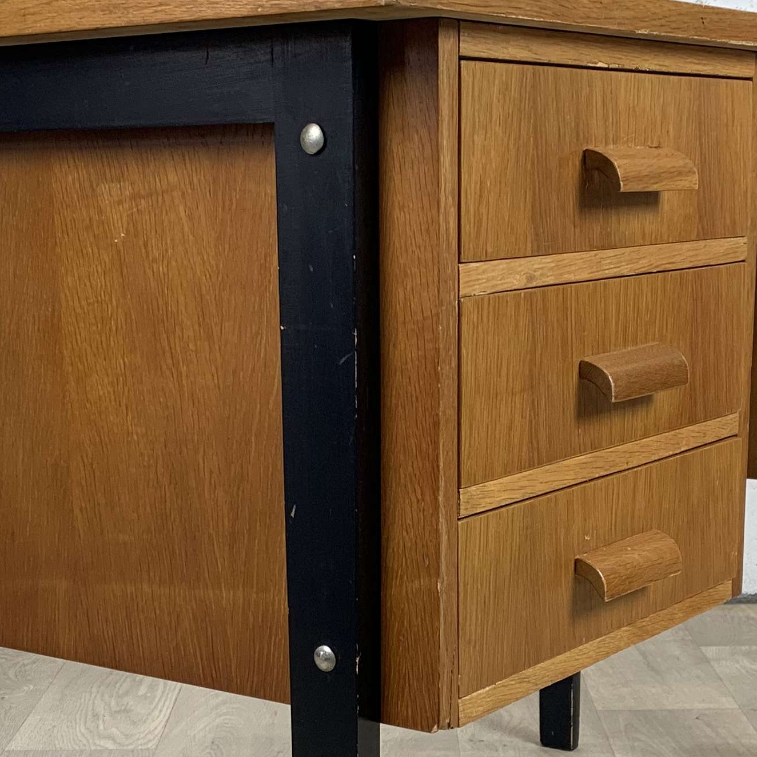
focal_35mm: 70
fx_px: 1732
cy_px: 632
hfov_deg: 24.7
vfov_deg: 24.2
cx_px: 362
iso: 40
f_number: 1.8
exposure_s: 1/100
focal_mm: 4.25
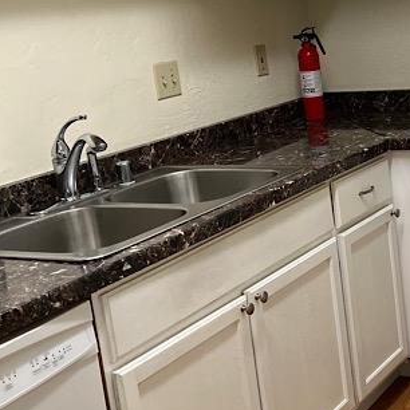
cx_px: 426
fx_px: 643
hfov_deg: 32.1
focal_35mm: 48
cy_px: 149
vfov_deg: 35.1
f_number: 1.5
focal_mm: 5.7
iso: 64
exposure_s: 1/120
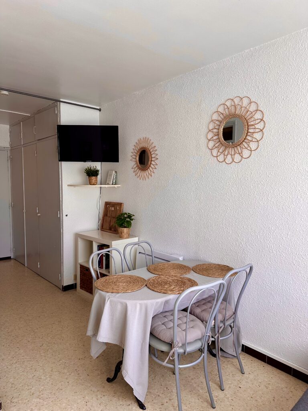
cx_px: 154
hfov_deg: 56.8
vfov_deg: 71.6
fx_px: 285
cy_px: 206
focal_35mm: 24
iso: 64
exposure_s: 1/128
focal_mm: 6.86
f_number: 1.78
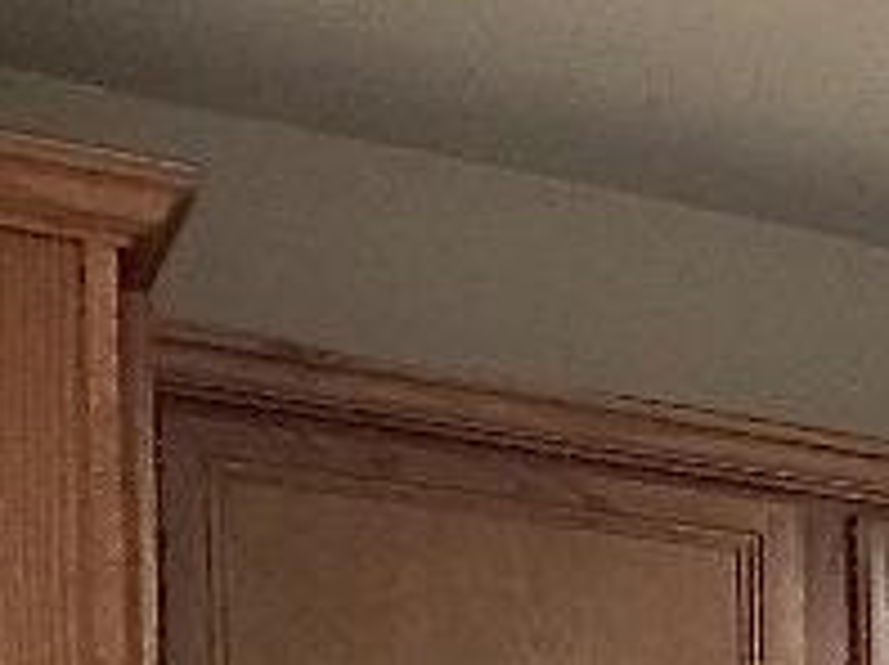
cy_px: 1290
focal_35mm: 119
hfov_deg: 12.7
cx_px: 2151
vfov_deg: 11.3
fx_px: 3052
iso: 381
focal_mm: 6.4
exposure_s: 1/24
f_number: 1.8
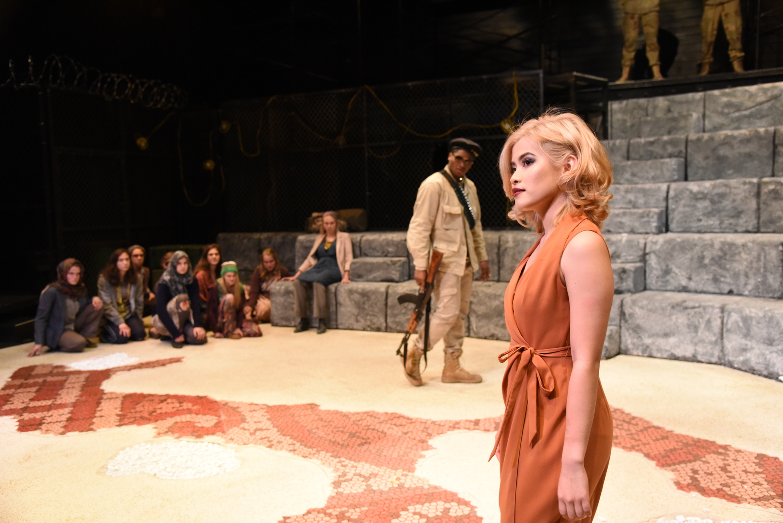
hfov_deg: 58.7
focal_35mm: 32
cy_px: 262
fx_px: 696
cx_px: 392
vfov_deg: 41.1
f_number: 4.5
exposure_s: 1/250
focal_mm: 32
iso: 3200
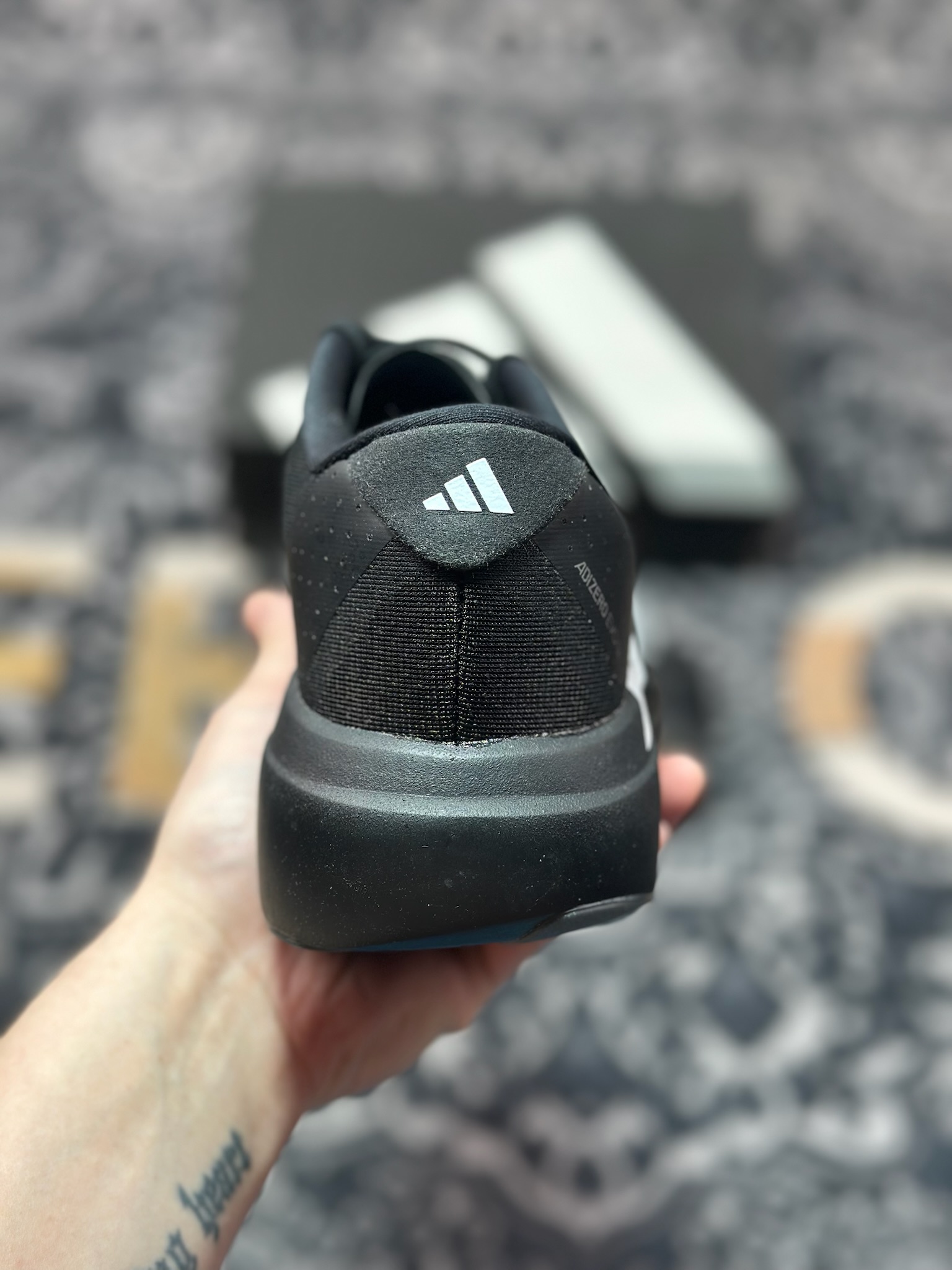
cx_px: 476
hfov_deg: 30.3
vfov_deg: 39.7
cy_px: 635
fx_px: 1760
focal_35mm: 48
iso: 64
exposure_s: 1/141
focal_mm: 6.86
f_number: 1.78
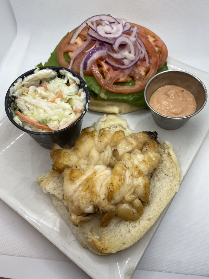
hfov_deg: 53.1
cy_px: 140
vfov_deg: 67.3
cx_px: 104
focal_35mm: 26
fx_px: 209
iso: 32
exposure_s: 1/149
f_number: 1.8
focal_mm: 4.25
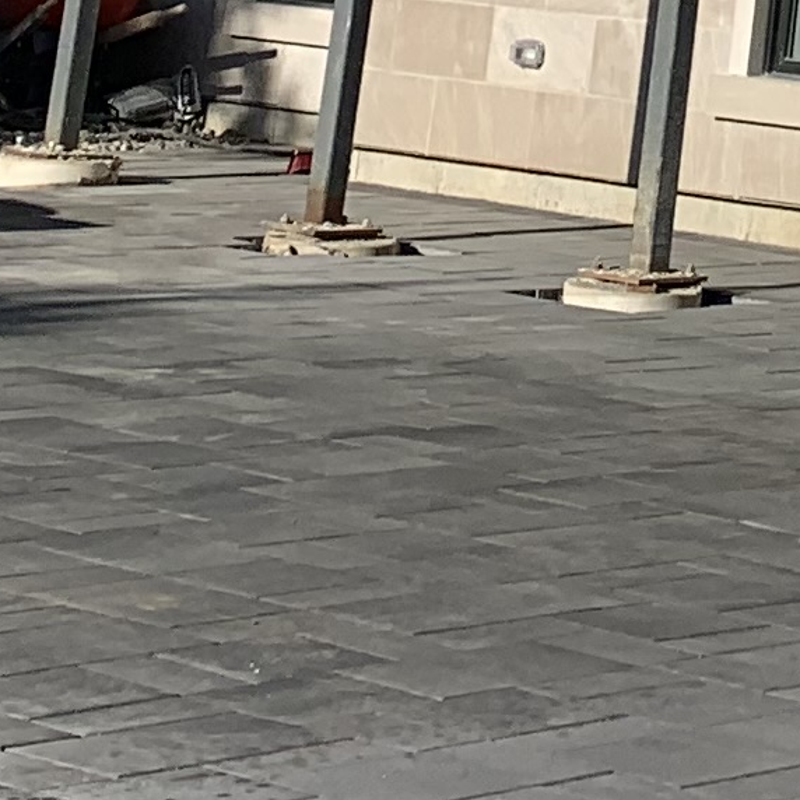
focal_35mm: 162
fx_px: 4236
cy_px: -1266
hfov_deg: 10.0
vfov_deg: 9.4
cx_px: 1635
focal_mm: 4.25
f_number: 1.8
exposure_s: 1/3650
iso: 25
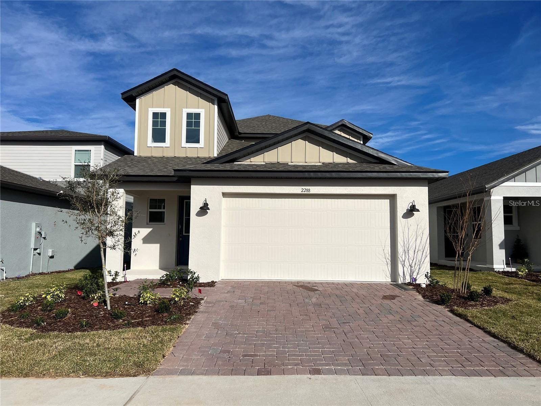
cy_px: 203
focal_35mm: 26
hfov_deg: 67.3
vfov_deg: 53.1
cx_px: 270
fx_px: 406
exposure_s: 1/12658
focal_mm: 5.7
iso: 50
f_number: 1.5
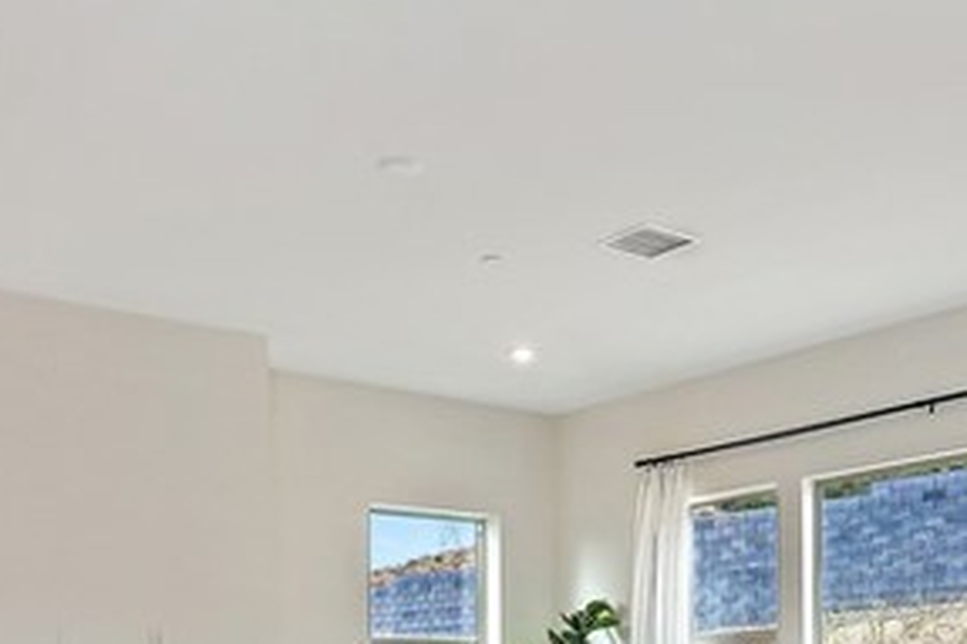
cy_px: 733
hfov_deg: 39.6
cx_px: 516
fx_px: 1342
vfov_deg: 24.8
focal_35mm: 50
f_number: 10
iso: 500
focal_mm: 14
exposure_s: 1/25
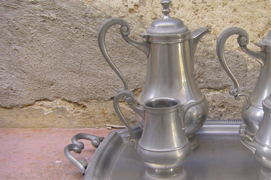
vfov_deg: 21.2
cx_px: 217
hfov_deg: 30.6
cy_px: 121
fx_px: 482
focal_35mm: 64
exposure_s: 1/50
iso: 200
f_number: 3.5
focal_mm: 6.3
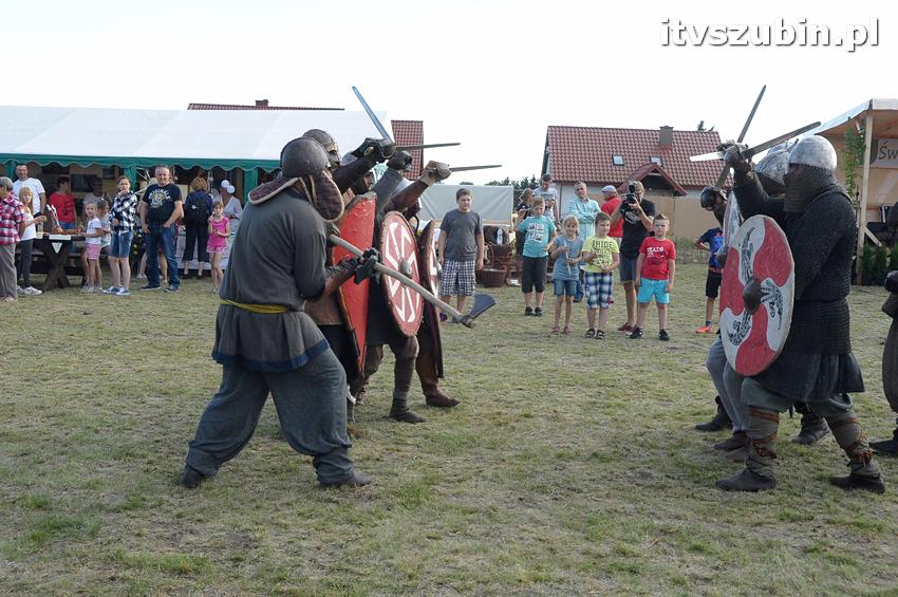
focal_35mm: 40
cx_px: 449
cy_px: 298
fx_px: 1009
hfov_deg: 48.0
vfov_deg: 32.9
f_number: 9
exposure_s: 1/320
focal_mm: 27
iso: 800
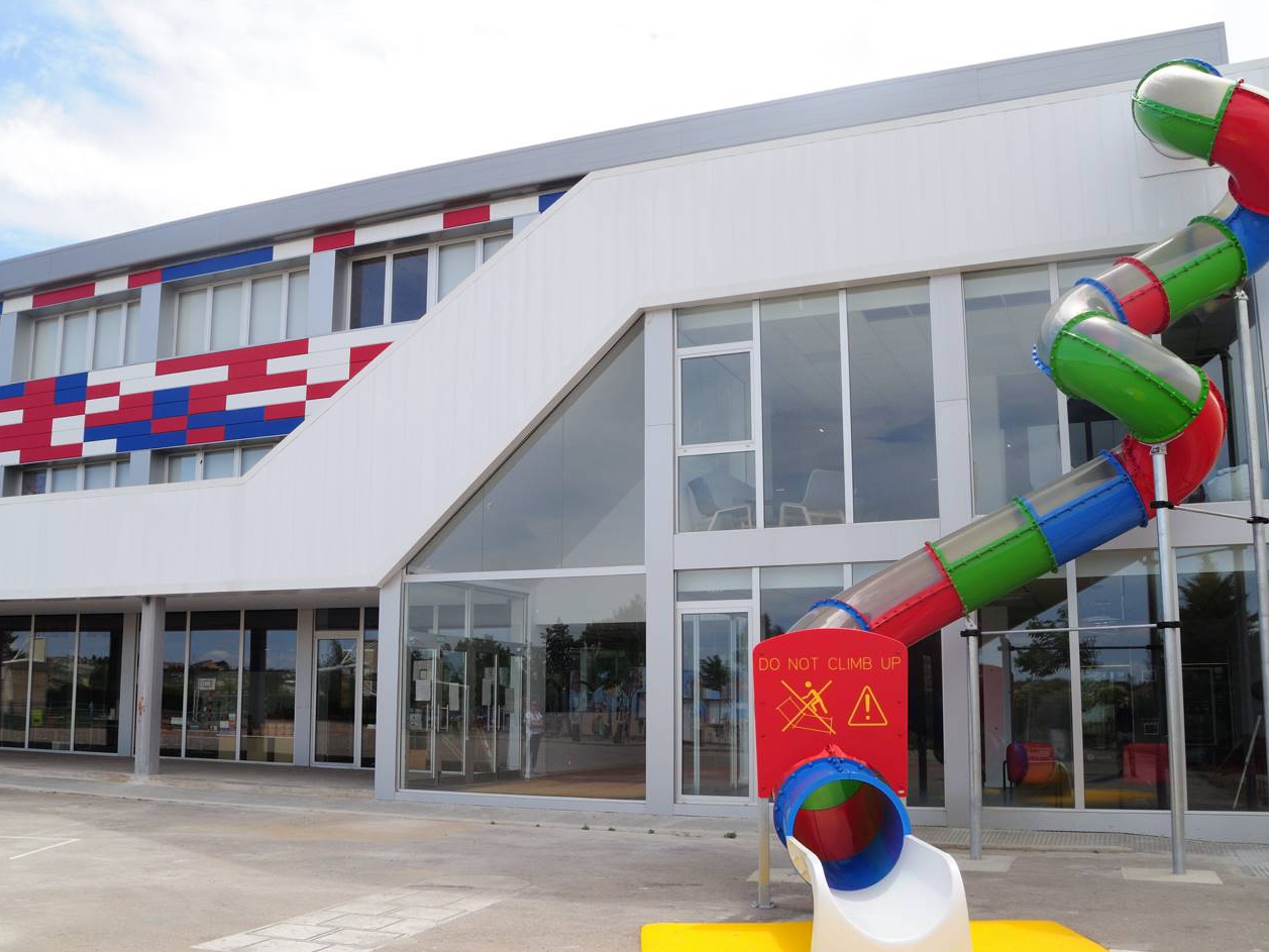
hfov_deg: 55.2
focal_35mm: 33
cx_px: 562
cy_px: 500
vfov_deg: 42.9
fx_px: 1210
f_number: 10
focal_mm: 18
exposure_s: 1/400
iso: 200
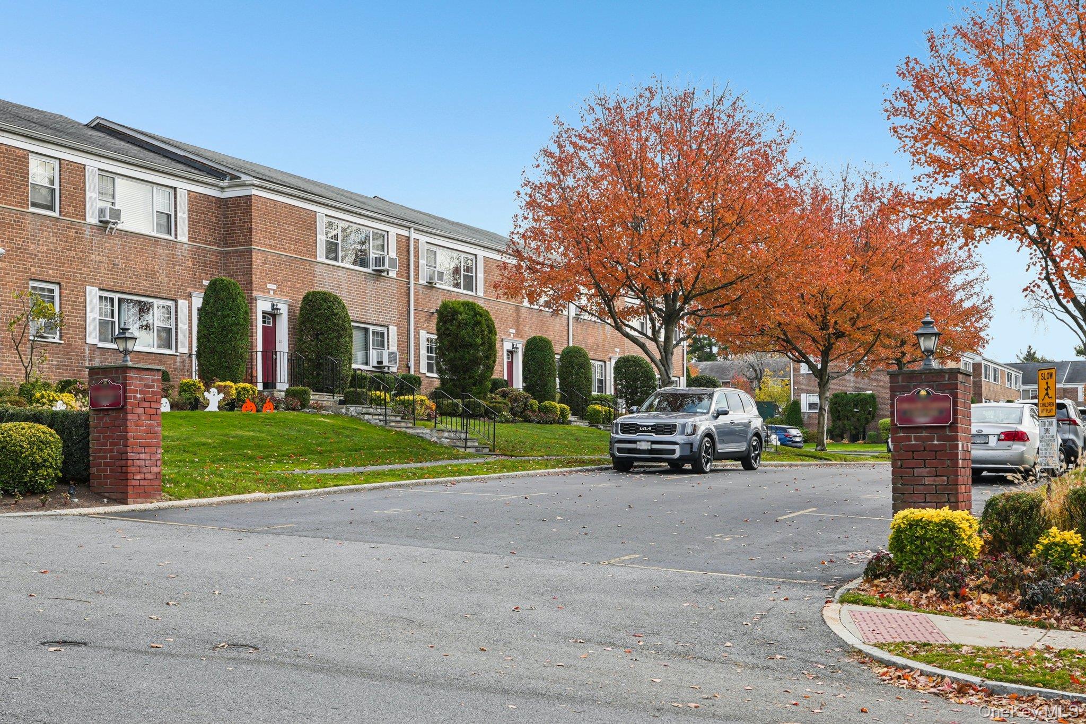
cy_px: 362
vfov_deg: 27.5
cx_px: 543
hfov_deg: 40.3
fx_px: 1478
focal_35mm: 49
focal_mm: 33
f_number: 9
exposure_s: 1/100
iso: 100
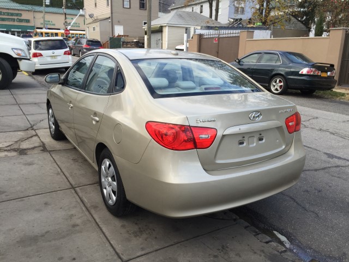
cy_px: 131
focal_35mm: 29
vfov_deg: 48.2
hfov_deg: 61.7
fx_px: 292
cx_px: 174
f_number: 2.2
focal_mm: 4.15
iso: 32
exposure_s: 1/262
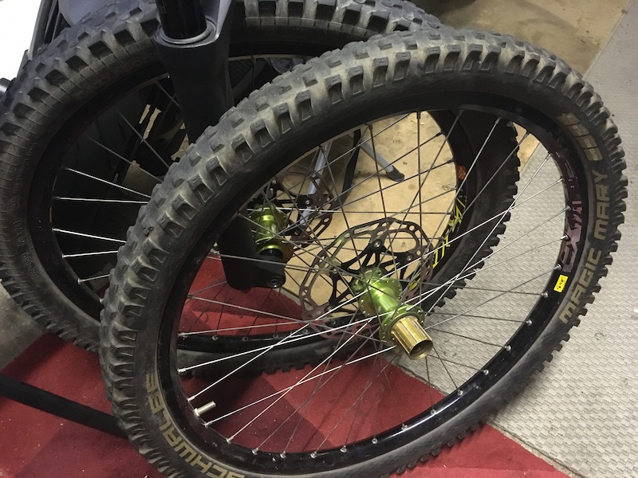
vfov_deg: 48.2
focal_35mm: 29
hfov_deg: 61.7
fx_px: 534
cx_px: 319
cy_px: 239
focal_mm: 4.15
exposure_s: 1/17
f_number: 2.2
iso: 320
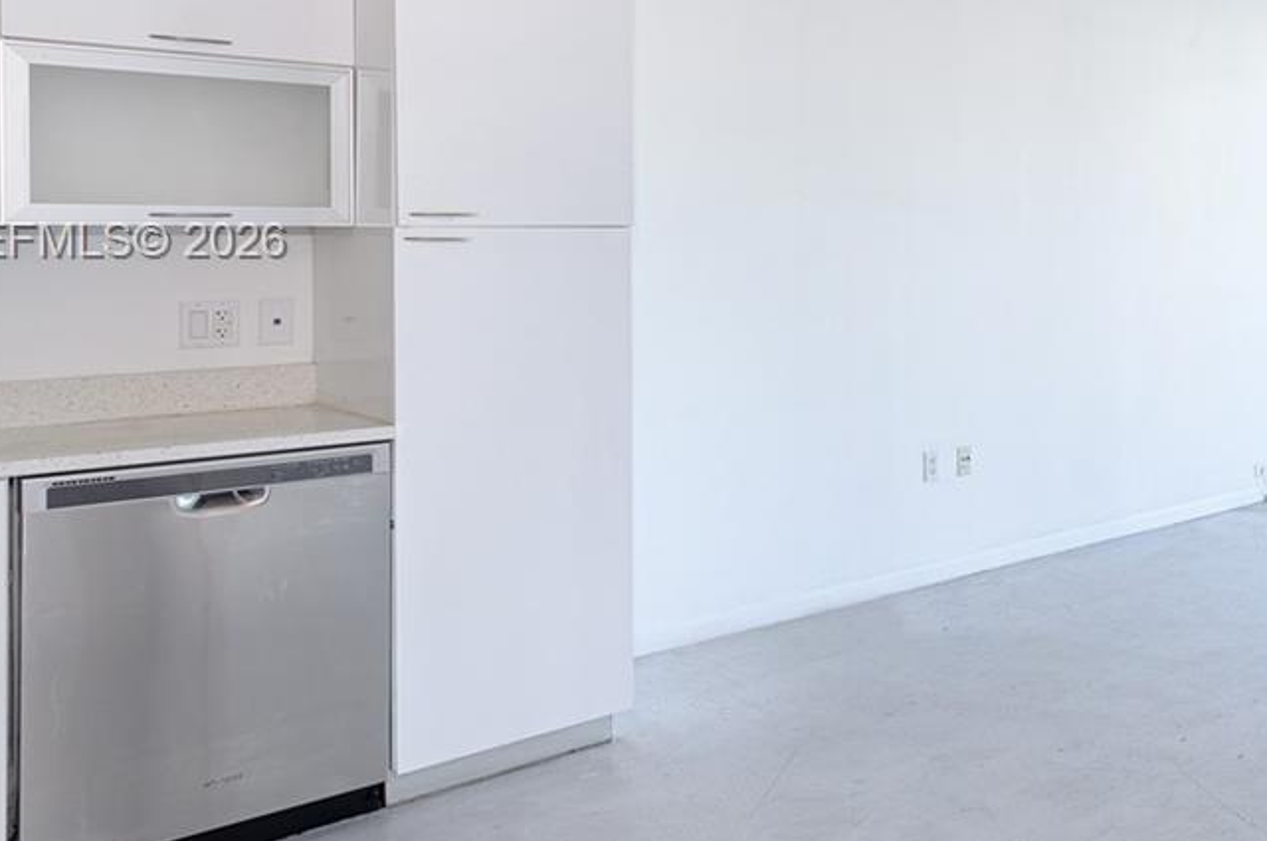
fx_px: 1230
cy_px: 244
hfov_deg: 46.2
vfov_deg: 37.1
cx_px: 1253
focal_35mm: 35
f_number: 7.1
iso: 100
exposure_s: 1/160
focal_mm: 14
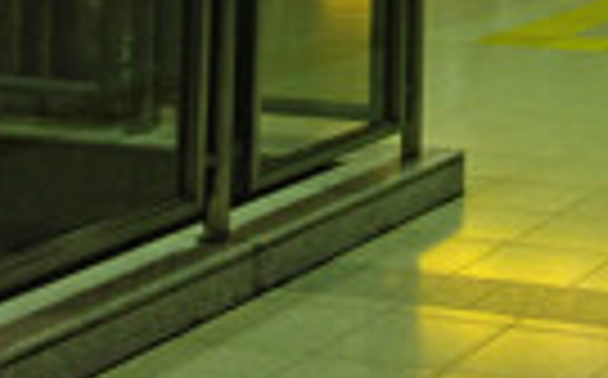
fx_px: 1936
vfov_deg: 10.4
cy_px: -356
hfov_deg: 17.2
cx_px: 698
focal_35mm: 117
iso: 100
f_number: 2.4
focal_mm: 4.12
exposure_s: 1/20
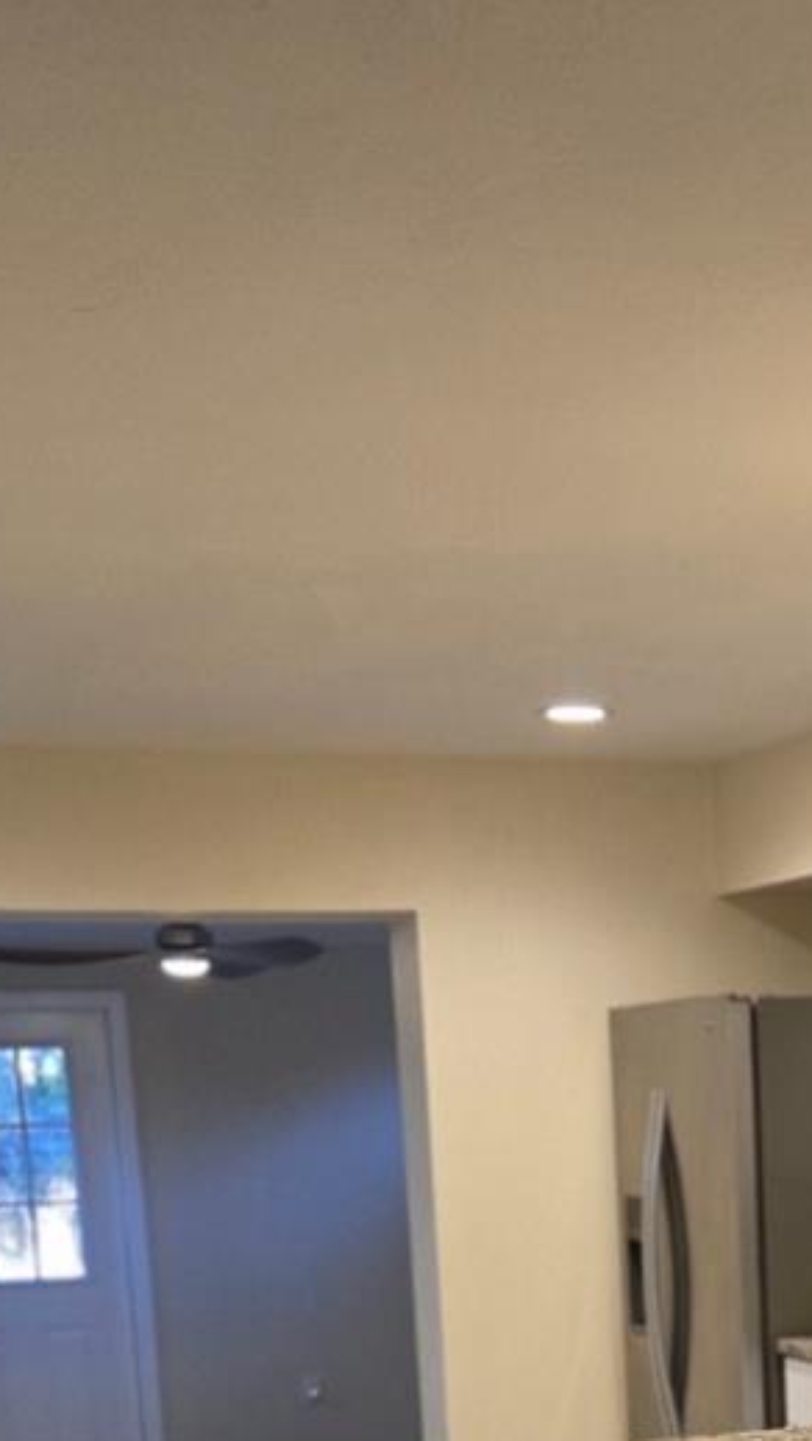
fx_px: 2216
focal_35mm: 58
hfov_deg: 20.2
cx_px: 768
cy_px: 1533
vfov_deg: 32.3
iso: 250
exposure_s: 1/120
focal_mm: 5.4
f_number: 1.8
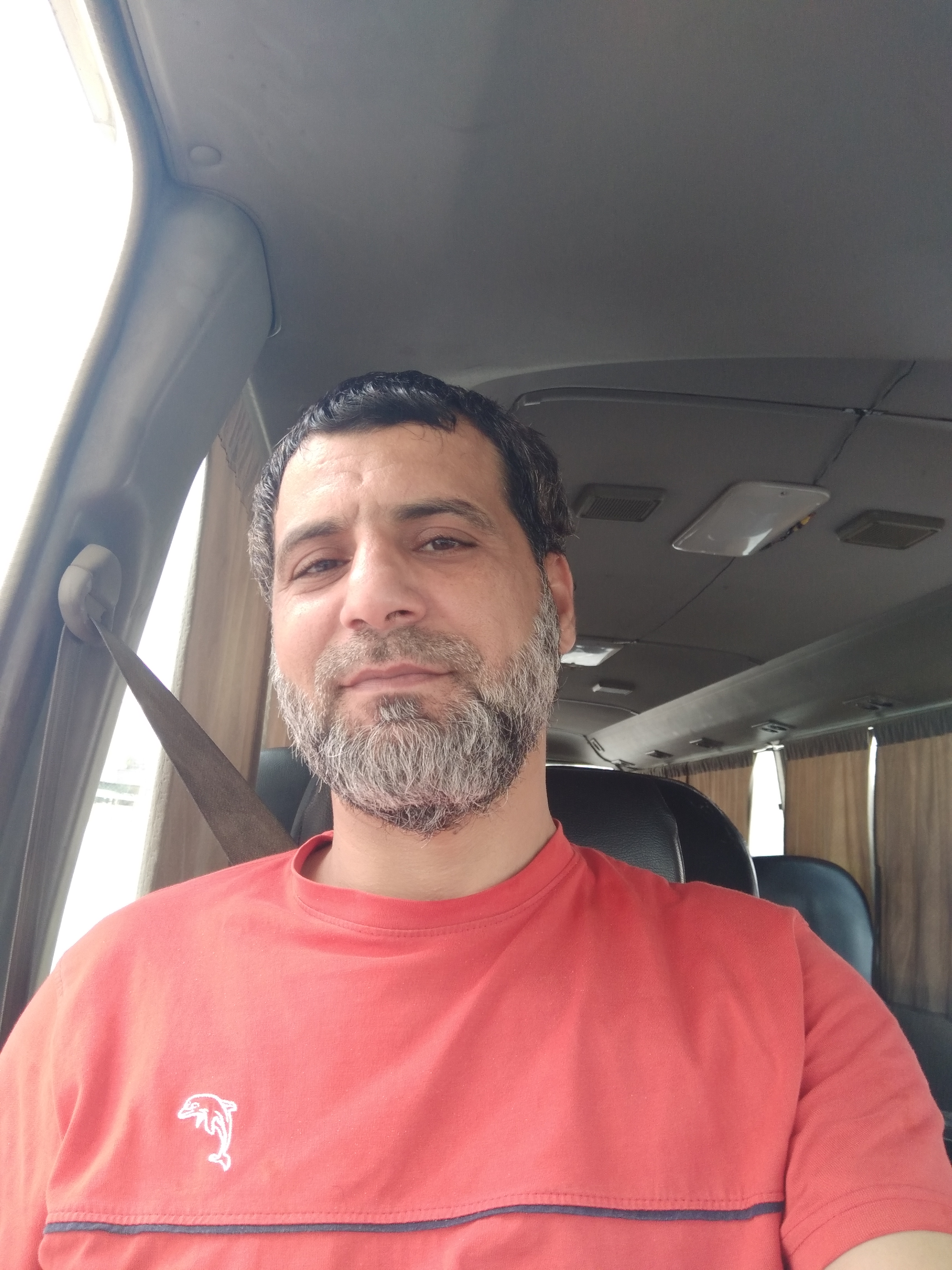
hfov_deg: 63.4
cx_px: 476
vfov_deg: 79.0
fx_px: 770
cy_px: 635
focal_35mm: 21
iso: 100
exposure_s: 1/101
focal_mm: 3.57
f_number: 2
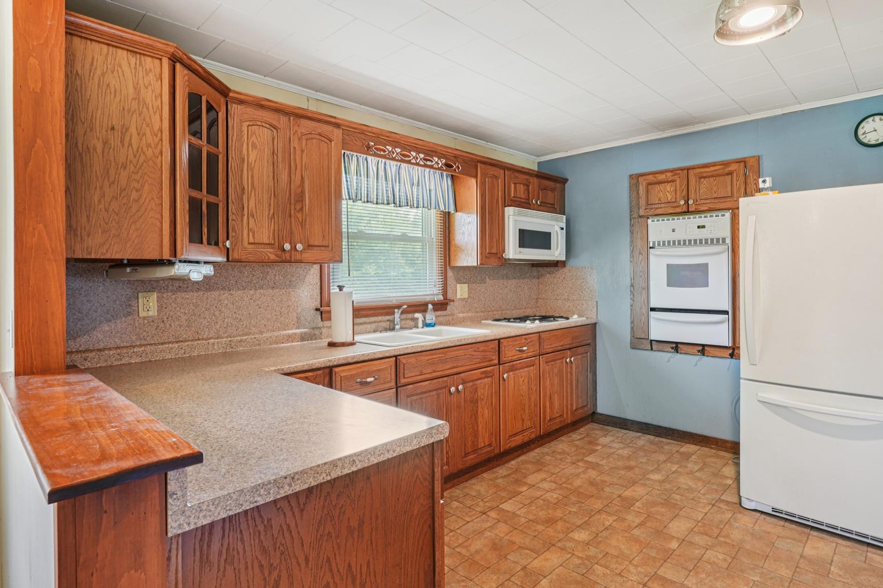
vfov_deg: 64.5
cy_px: 291
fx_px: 466
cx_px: 488
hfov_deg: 86.6
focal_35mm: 19
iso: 400
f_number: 8
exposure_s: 1/4
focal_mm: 16
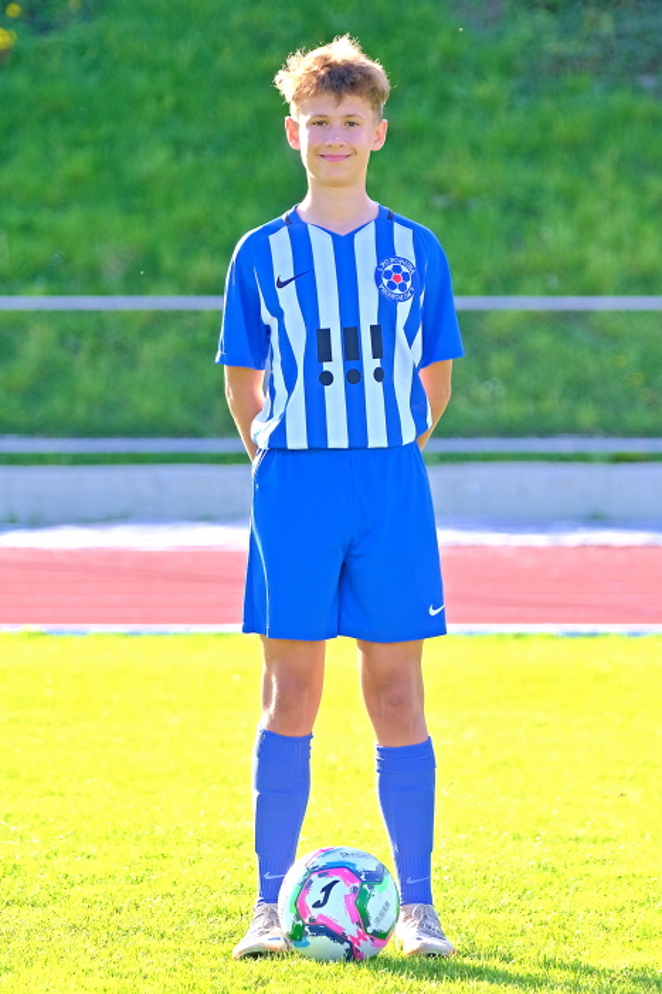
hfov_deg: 9.0
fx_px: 4222
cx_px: 331
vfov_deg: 13.4
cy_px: 497
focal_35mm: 153
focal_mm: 102.2
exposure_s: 1/550
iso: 320
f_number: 2.8
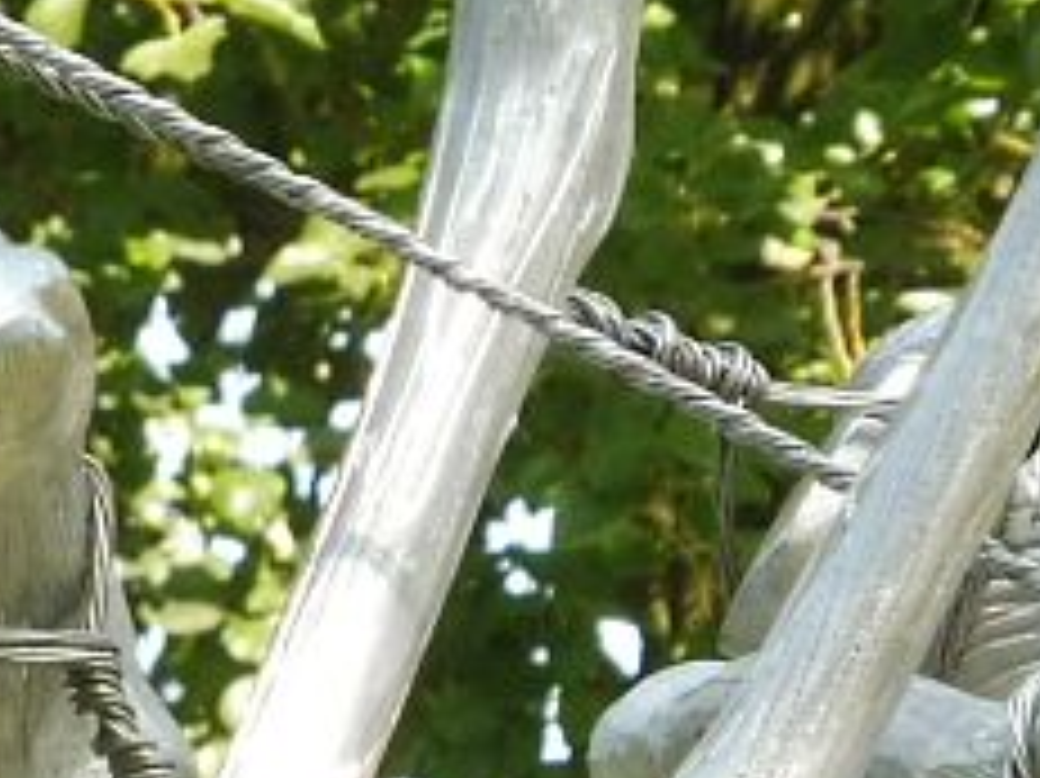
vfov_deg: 1.4
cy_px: 769
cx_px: -504
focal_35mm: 1026
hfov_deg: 1.9
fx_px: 30809
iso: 160
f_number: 6.3
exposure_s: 1/100
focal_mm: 41.3
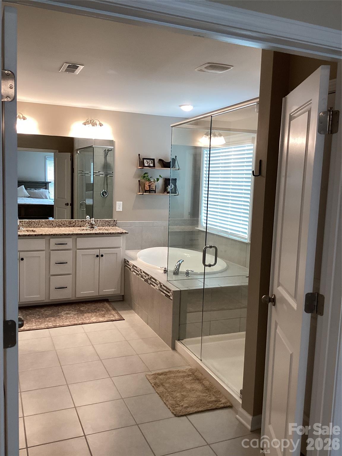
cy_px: 228
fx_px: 408
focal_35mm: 31
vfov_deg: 58.4
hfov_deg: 45.4
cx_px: 171
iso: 80
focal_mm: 3.3
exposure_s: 1/50
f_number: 2.4
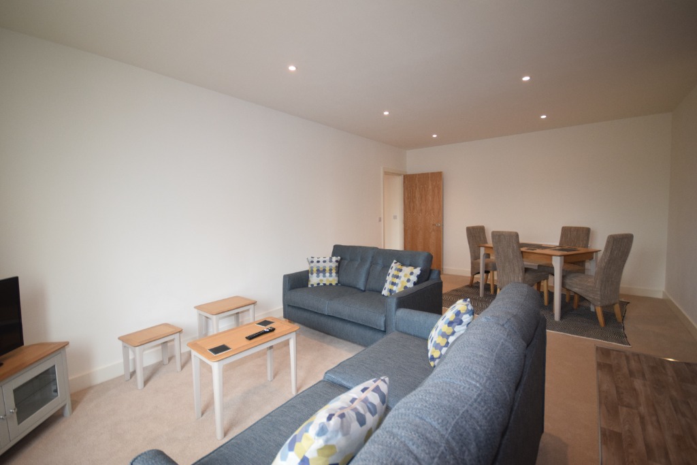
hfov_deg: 100.4
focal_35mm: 15
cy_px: 232
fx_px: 290
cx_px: 348
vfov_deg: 77.3
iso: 800
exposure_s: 1/100
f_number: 5
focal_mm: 10
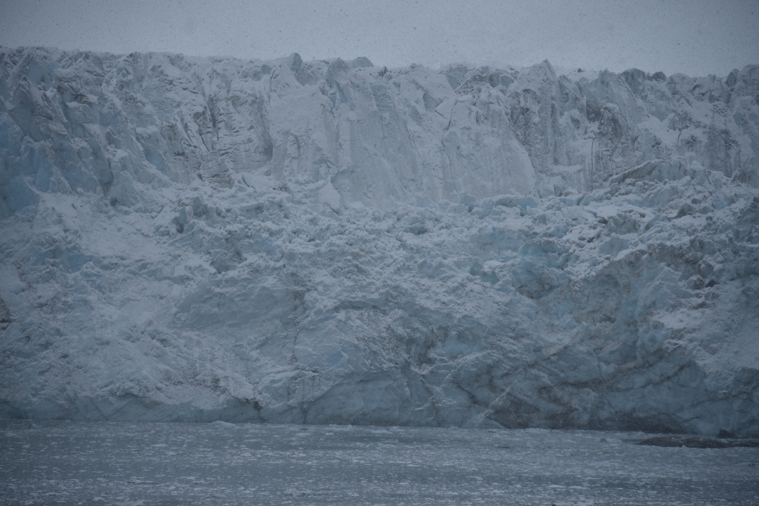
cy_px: 253
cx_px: 380
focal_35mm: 170
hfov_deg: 12.1
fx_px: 3585
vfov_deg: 8.1
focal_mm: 170
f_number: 5.6
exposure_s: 1/400
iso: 125
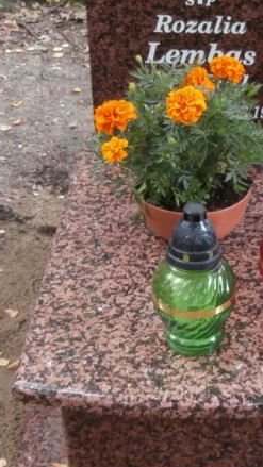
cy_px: 236
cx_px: 213
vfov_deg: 34.4
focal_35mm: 61
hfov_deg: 19.5
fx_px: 756
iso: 200
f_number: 3
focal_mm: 4.2
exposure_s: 1/15
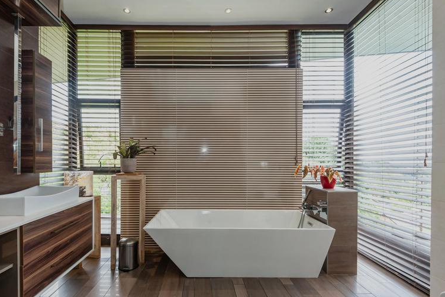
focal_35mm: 17
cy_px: 143
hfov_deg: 93.2
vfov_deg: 70.5
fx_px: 210
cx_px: 215
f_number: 7.1
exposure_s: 1/80
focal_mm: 16
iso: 400
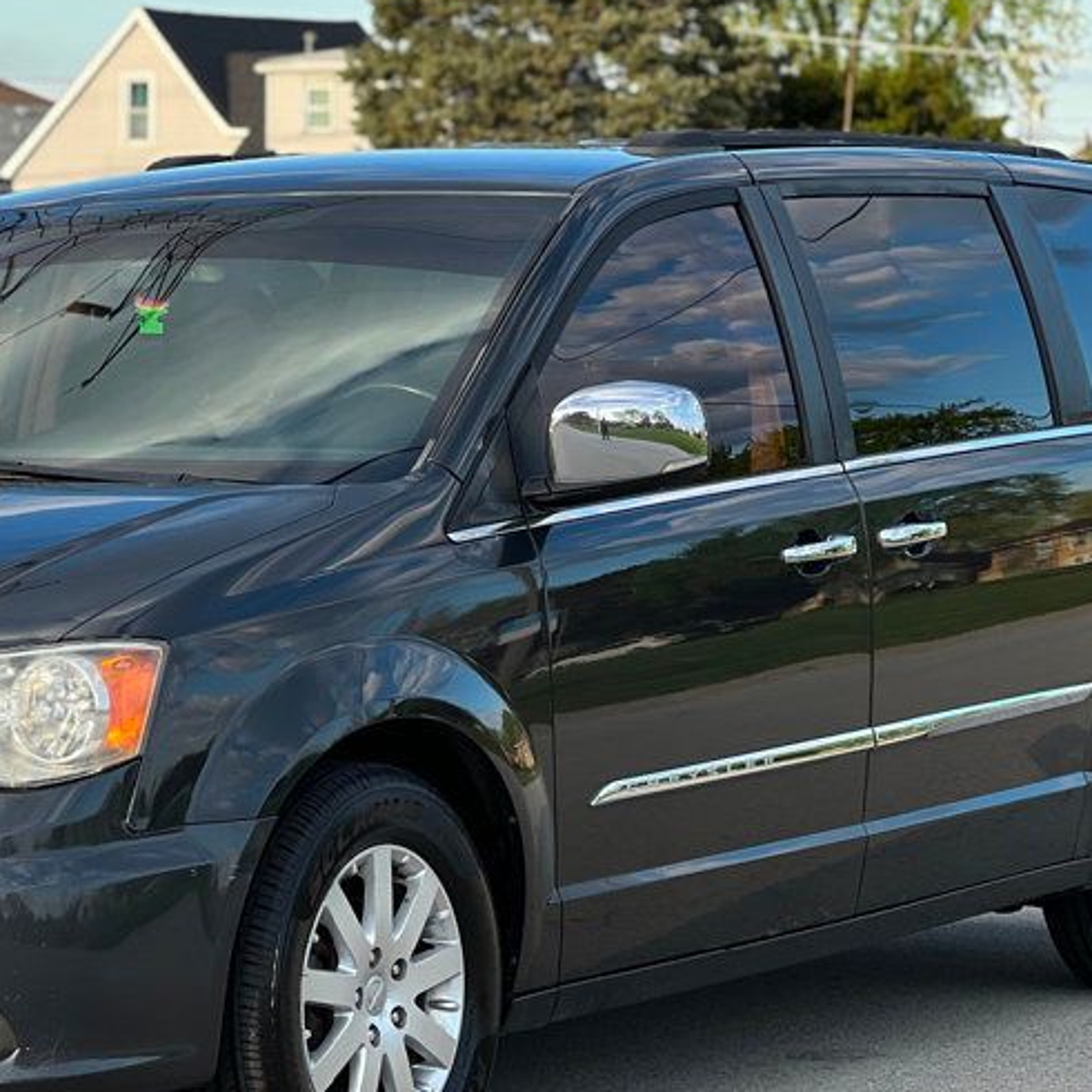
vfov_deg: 12.3
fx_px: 5068
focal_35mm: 142
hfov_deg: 12.3
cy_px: 647
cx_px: 316
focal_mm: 9
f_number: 2.8
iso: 25
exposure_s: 1/121
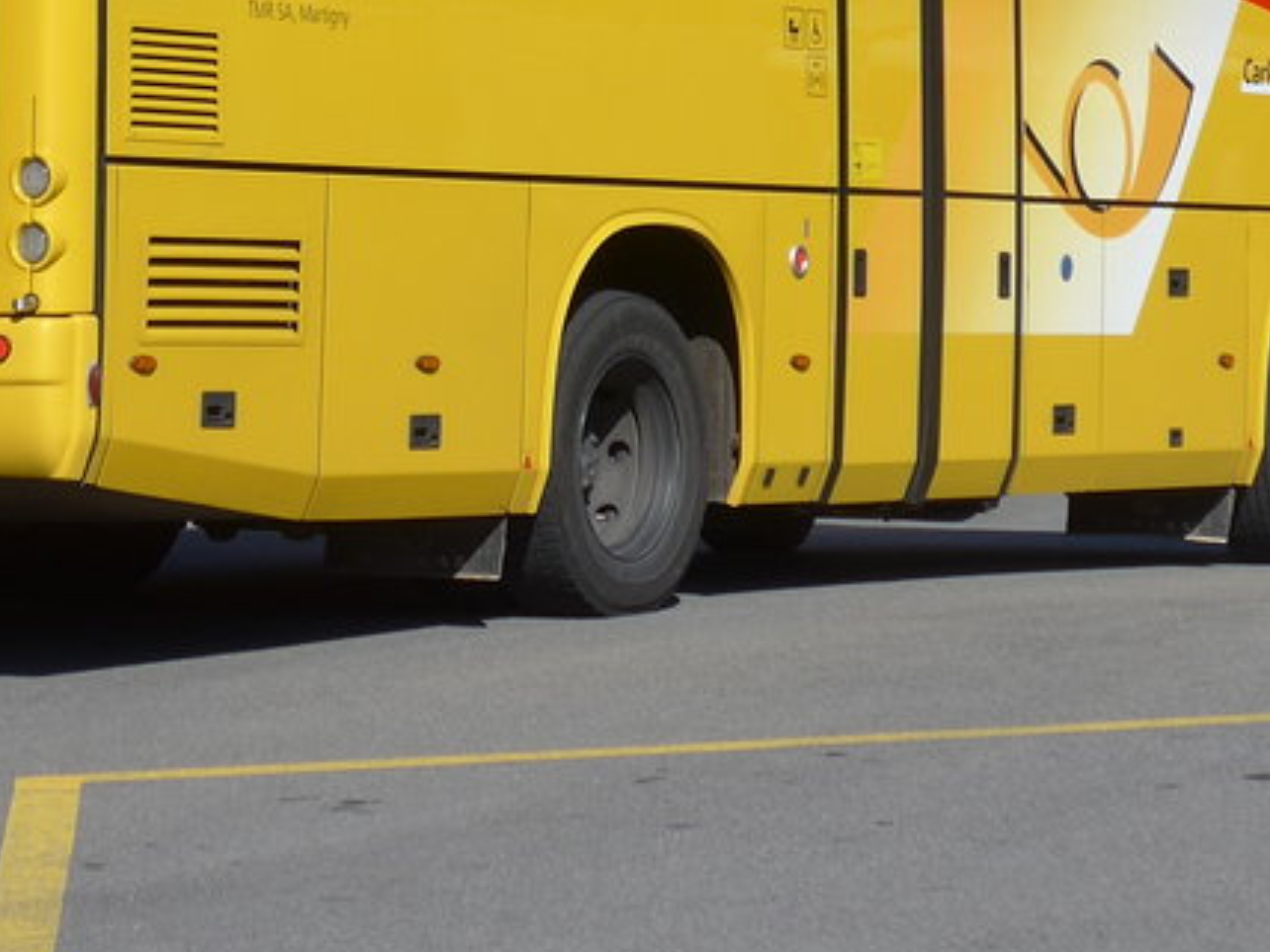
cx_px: 300
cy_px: -231
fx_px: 6787
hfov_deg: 10.7
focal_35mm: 185
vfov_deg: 7.9
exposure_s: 1/1000
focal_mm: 13.4
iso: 80
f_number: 3.9
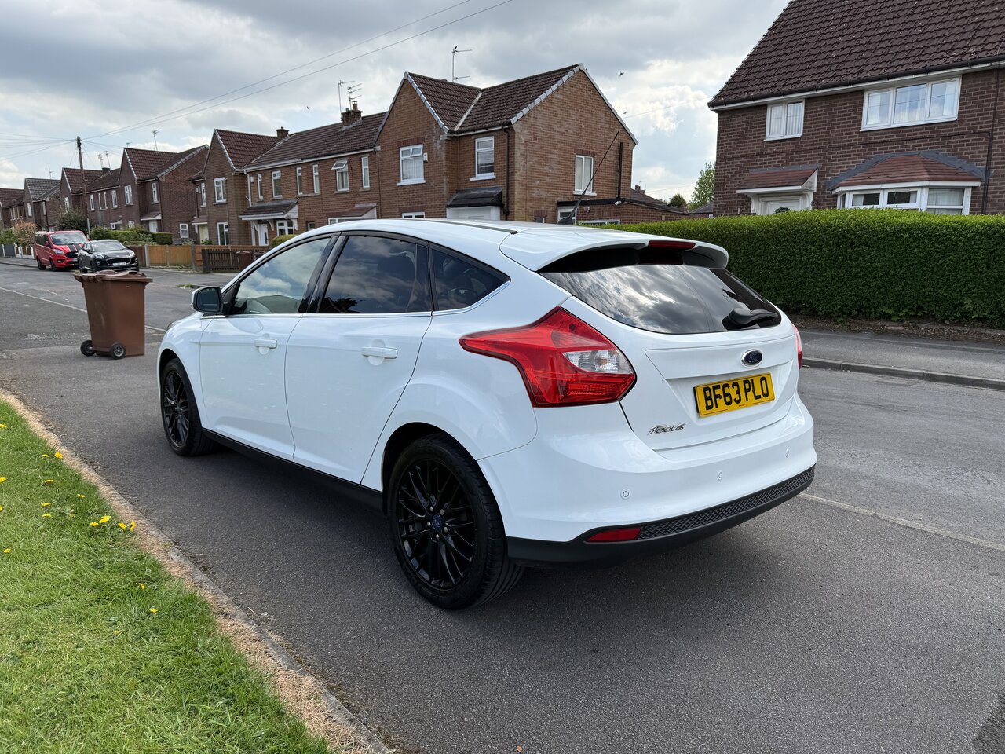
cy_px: 377
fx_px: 697
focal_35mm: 24
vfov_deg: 56.8
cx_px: 502
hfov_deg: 71.6
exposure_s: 1/2370
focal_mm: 6.76
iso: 80
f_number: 1.78
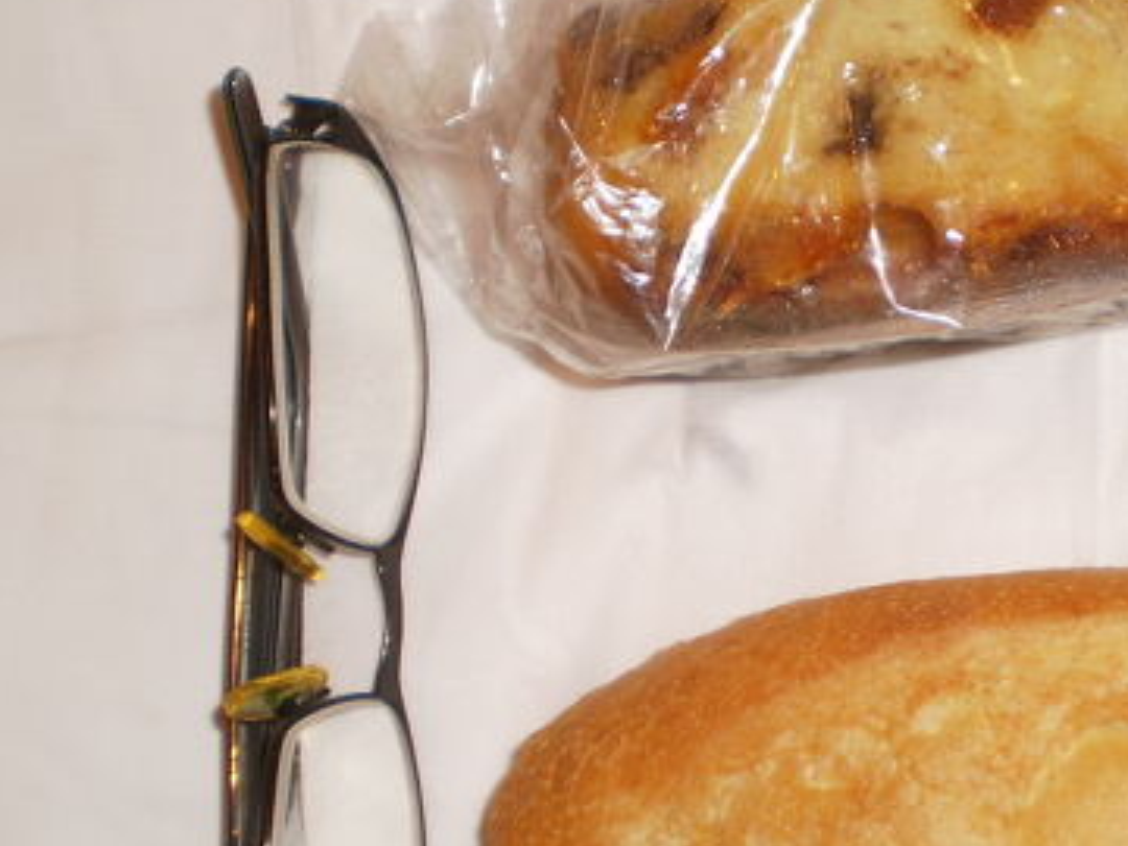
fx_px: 2118
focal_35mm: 65
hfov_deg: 29.1
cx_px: 912
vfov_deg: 22.6
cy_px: 490
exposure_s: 1/30
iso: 125
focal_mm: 6.3
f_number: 3.1
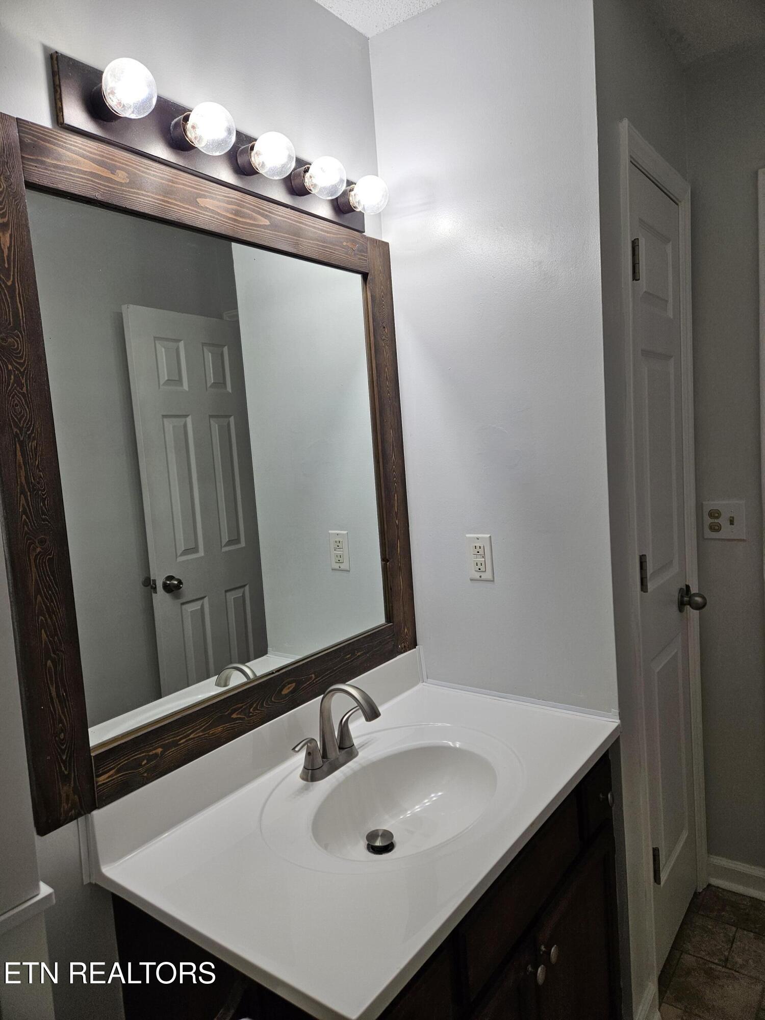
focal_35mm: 23
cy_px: 510
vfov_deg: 73.9
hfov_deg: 58.9
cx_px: 382
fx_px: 678
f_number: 1.8
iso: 40
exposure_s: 1/120
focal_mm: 5.4
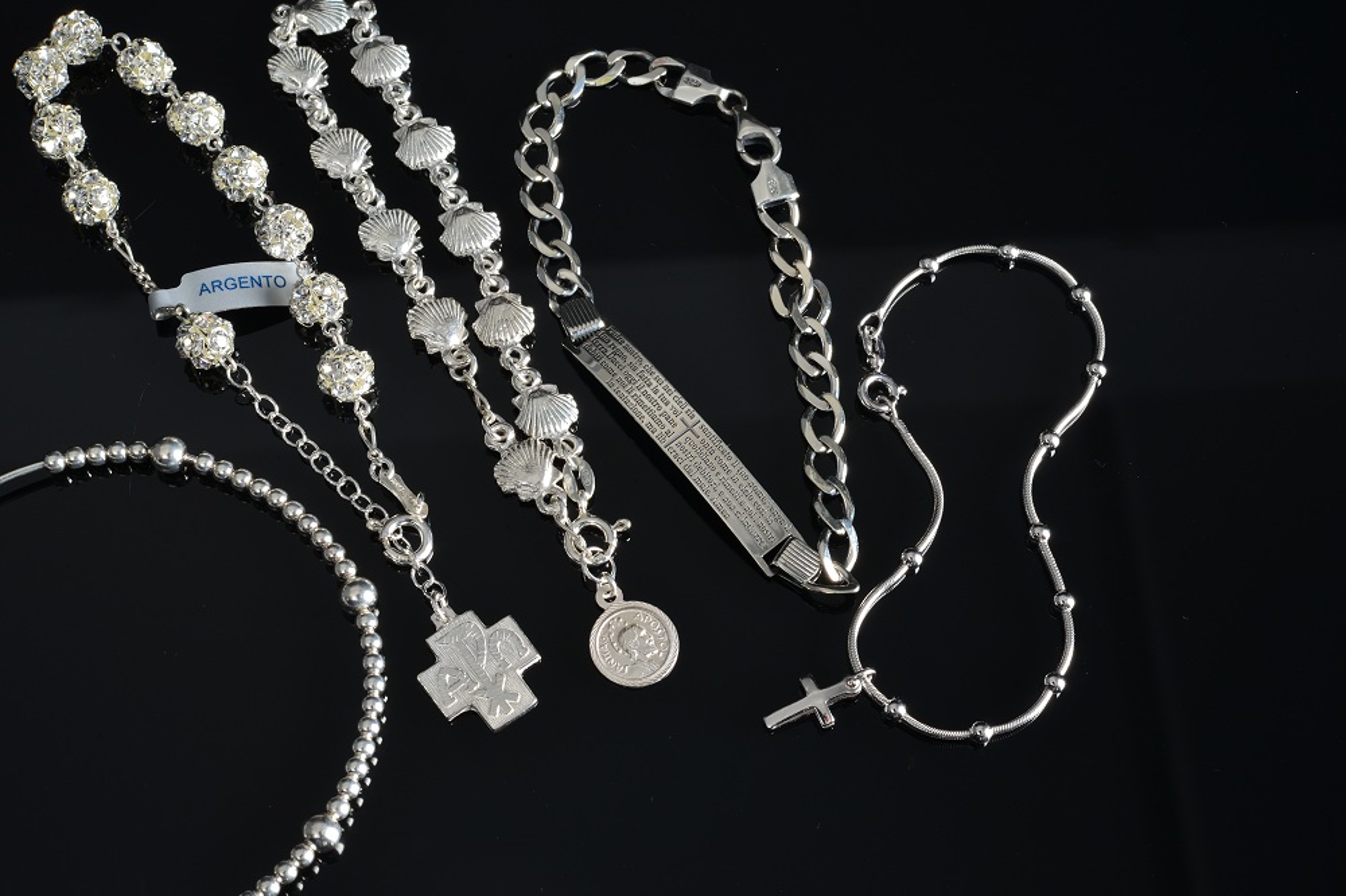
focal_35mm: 60
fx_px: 2242
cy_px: 448
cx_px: 673
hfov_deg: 33.4
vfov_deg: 22.6
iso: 125
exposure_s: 1/125
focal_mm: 60
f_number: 22
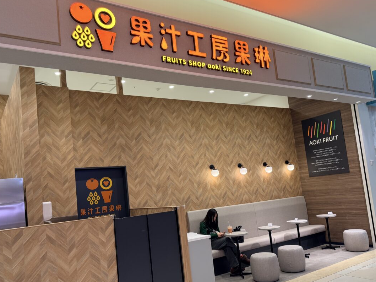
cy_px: 160
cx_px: 177
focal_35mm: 29
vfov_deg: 48.1
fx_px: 315
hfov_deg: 61.6
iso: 100
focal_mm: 6.76
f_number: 1.78
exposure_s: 1/100
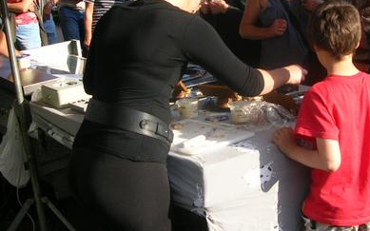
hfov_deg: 33.3
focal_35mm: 61
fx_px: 615
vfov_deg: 21.1
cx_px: 236
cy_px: 55
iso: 50
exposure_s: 1/346
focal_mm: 5.8
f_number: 2.8
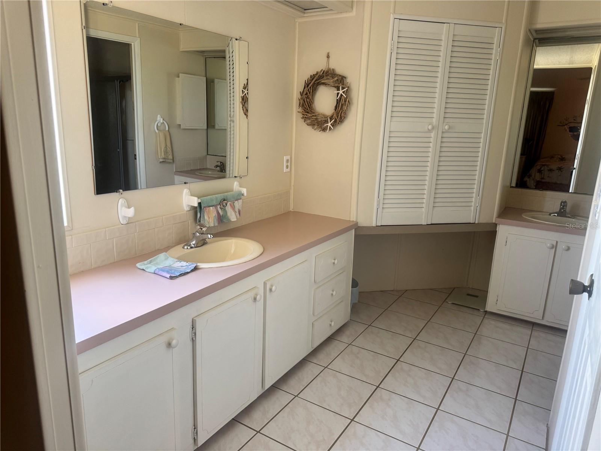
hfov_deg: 71.6
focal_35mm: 24
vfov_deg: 56.8
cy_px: 226
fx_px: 417
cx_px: 300
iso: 125
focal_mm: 6.76
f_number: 1.78
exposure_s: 1/60
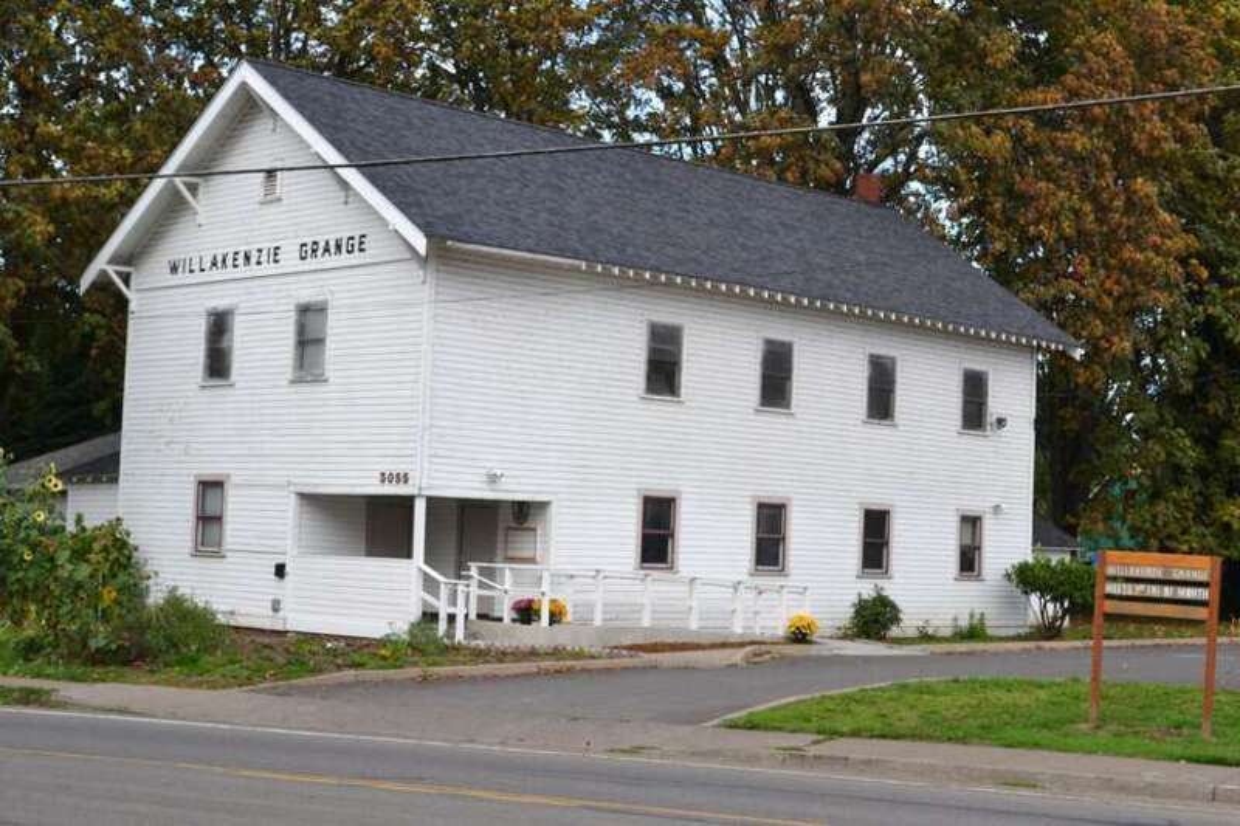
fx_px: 1859
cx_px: 620
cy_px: 413
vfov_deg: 25.0
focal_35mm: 54
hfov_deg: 36.9
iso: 100
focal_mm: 36
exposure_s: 1/200
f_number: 7.1
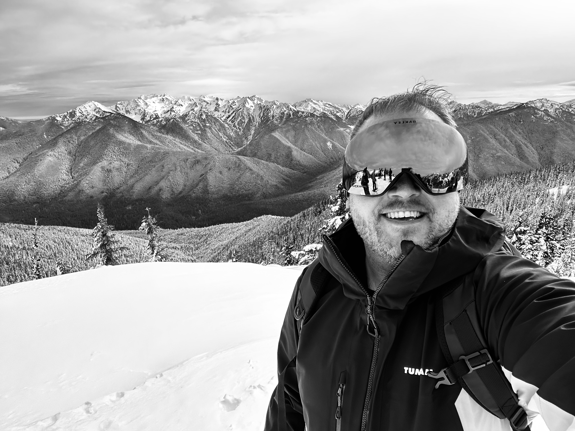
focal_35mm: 23
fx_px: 382
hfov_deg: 73.9
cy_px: 216
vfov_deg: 58.9
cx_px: 288
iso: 25
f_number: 1.9
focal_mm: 2.69
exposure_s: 1/1316
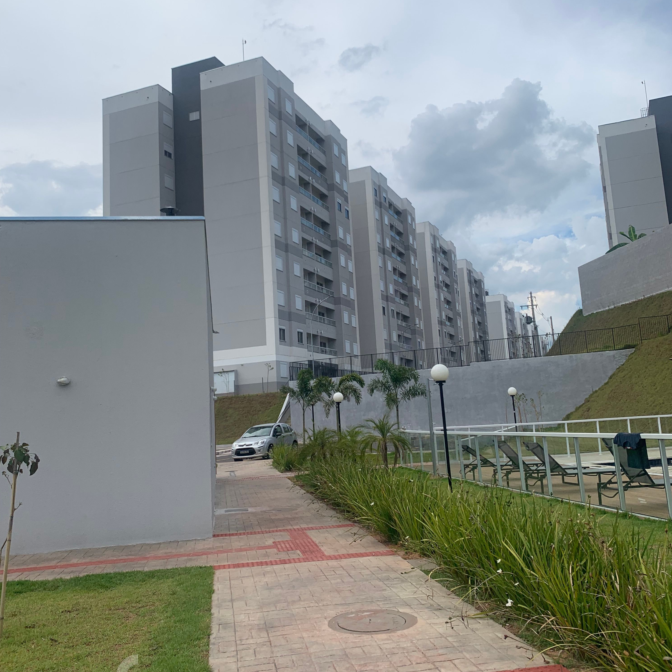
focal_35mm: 31
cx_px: 337
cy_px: 313
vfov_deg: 52.5
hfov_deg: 52.5
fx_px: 681
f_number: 1.8
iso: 25
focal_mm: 4.25
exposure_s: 1/2681
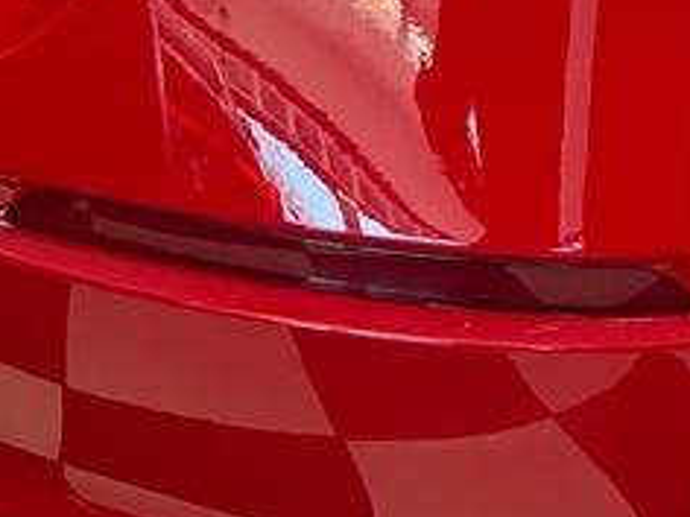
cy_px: -502
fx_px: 2591
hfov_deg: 14.5
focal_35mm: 130
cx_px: 909
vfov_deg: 10.5
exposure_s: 1/120
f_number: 1.78
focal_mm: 6.76
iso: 125
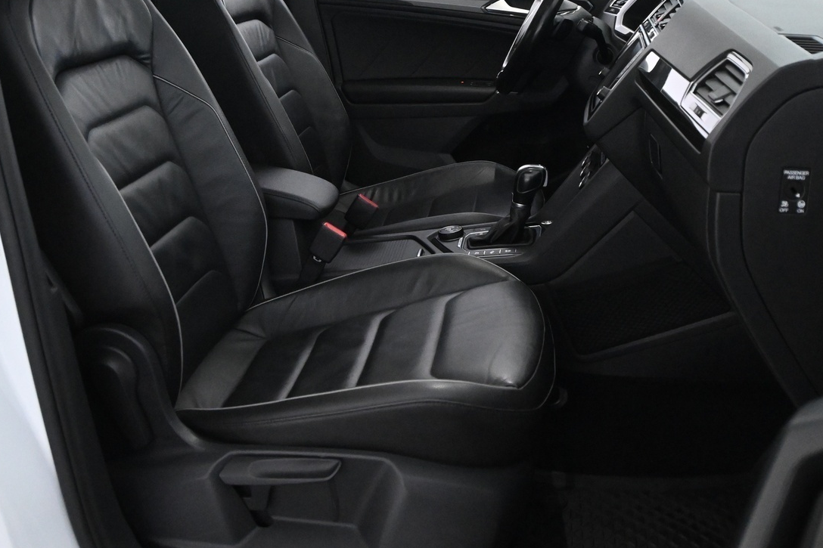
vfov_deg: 19.9
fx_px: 1557
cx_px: 399
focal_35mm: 68
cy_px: 168
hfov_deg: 29.6
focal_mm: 30.5
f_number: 6.3
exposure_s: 1/60
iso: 5000
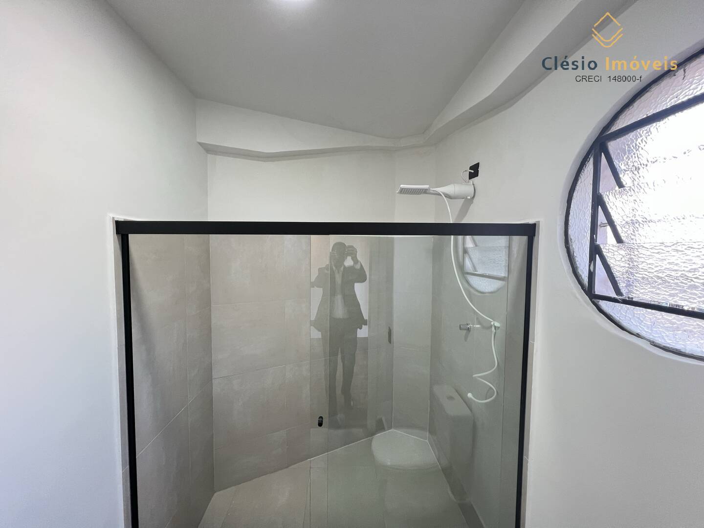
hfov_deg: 106.2
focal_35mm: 13
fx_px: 264
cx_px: 352
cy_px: 264
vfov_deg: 89.9
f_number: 1.8
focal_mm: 1.57
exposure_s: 1/60
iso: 200
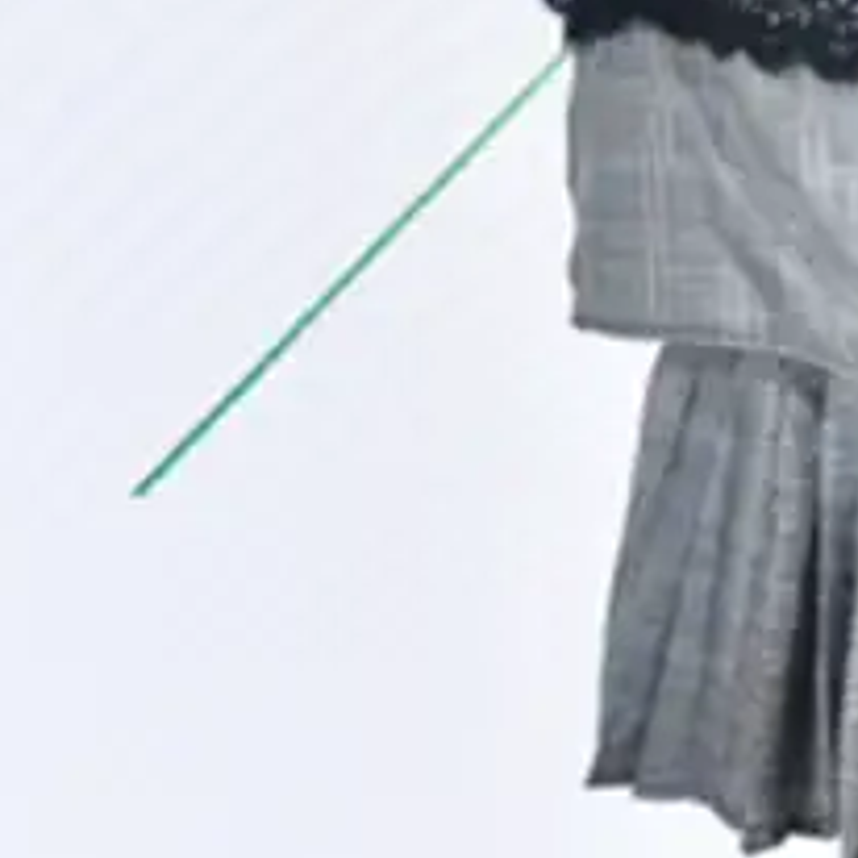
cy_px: -4
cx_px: 1928
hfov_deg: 12.6
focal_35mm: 114
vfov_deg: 15.0
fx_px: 3197
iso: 250
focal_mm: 23
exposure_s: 1/80
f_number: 5
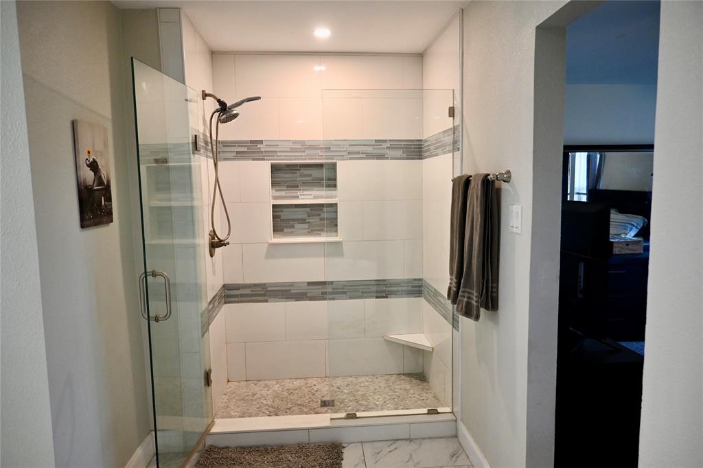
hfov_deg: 73.8
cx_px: 352
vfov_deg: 53.1
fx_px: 468
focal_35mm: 24
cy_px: 234
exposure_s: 1/125
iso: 1100
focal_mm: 16
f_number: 3.5
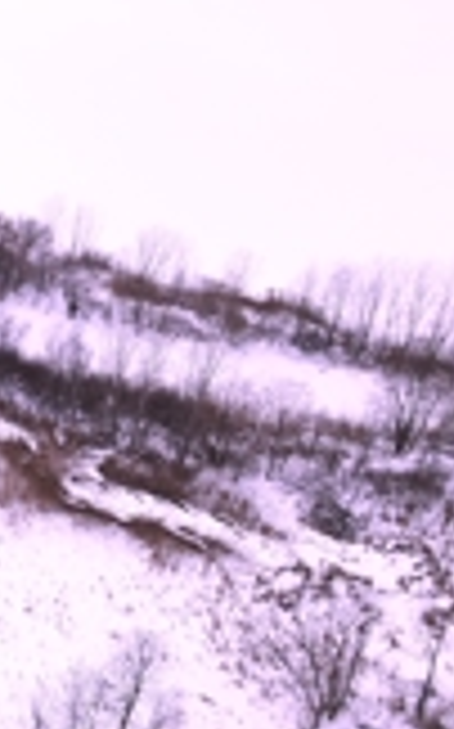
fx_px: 1249
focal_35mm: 63
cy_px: 382
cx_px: -373
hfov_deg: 16.9
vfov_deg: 32.5
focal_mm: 4.5
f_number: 2.8
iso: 100
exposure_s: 1/60
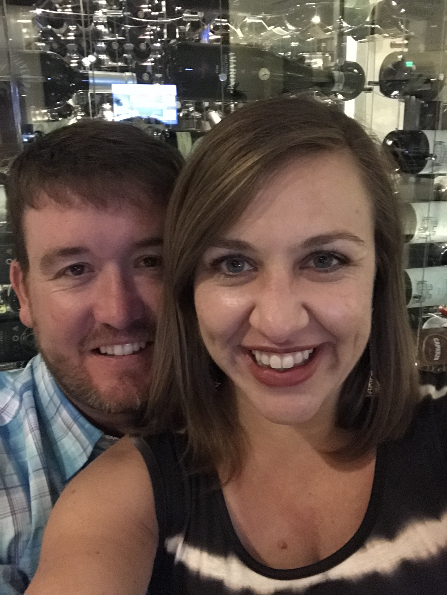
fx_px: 550
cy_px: 298
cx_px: 224
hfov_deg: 44.2
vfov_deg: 56.8
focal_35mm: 32
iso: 1250
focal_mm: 2.87
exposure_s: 1/15
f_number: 2.2
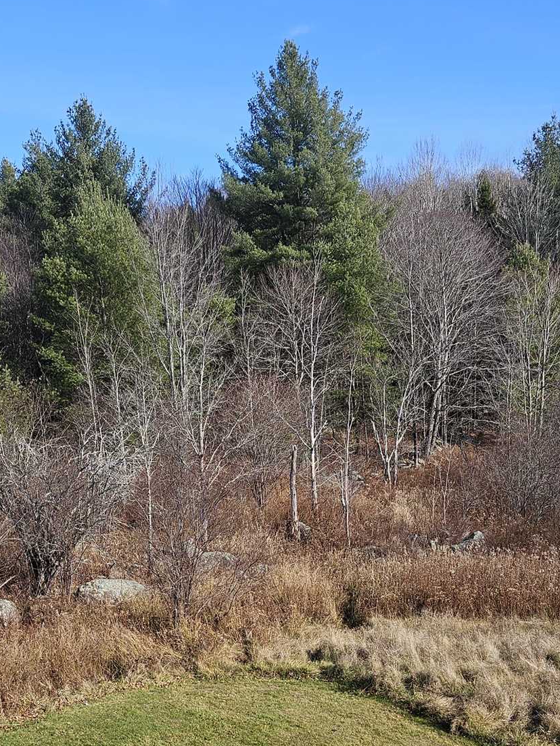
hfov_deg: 30.3
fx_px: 1035
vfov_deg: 38.8
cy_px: 541
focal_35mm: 48
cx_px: 257
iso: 25
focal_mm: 5.4
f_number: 1.8
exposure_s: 1/957
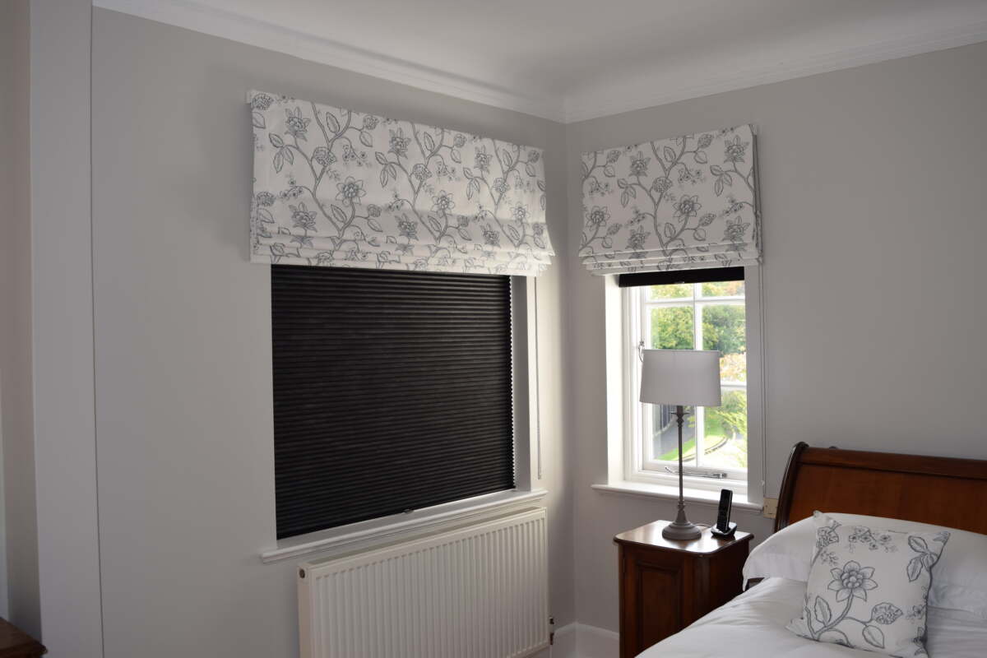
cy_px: 329
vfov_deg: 40.0
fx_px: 905
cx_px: 494
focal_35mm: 33
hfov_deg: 57.2
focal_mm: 22
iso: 220
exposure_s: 1/125
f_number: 5.6
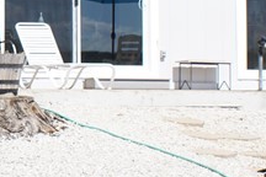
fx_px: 1226
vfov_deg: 8.2
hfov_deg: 12.2
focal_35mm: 166
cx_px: -30
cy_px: -16
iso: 100
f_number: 8
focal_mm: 22
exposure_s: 1/200
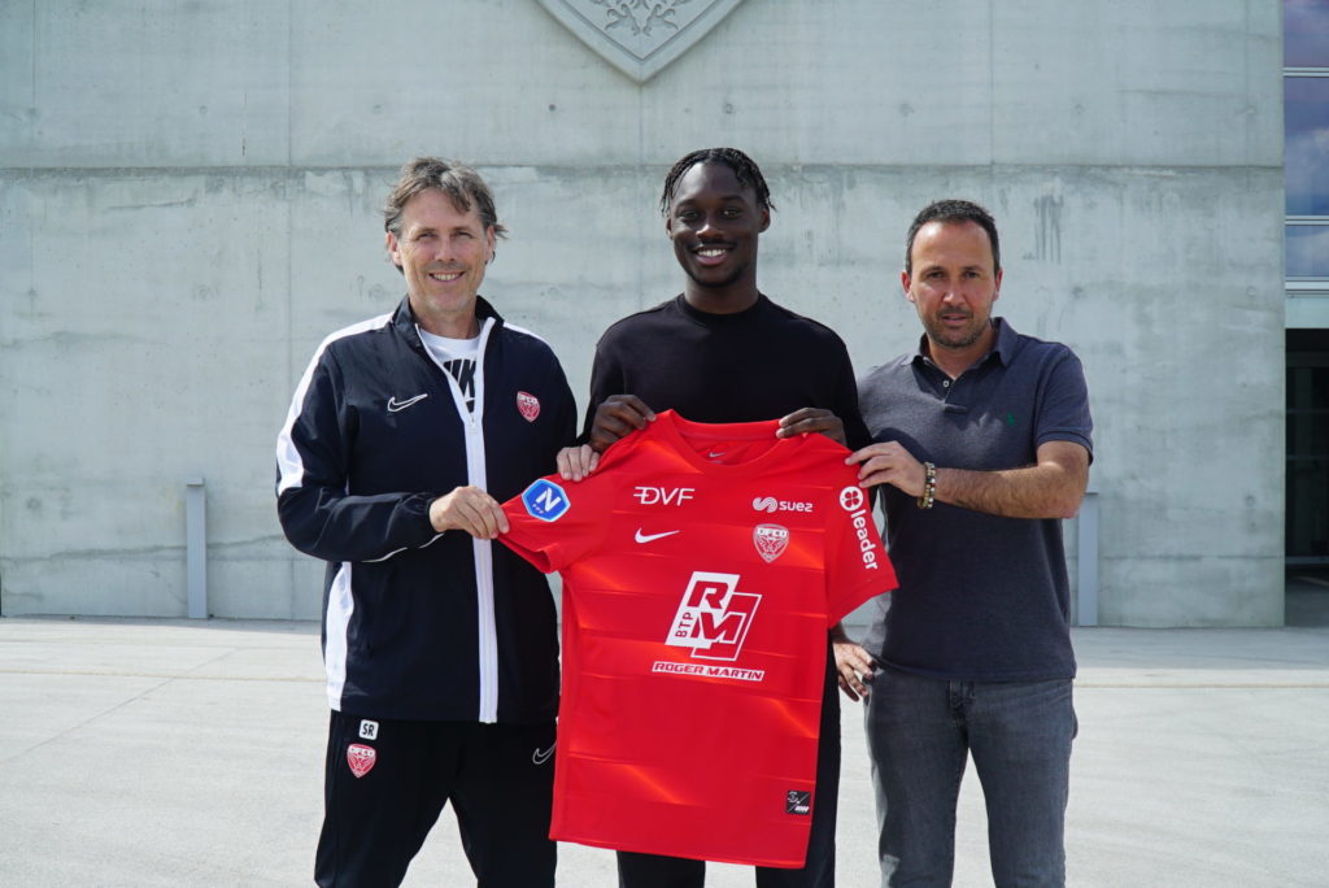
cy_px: 444
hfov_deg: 32.9
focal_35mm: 61
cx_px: 664
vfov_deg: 22.3
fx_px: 2253
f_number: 10
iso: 100
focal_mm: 41
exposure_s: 1/100
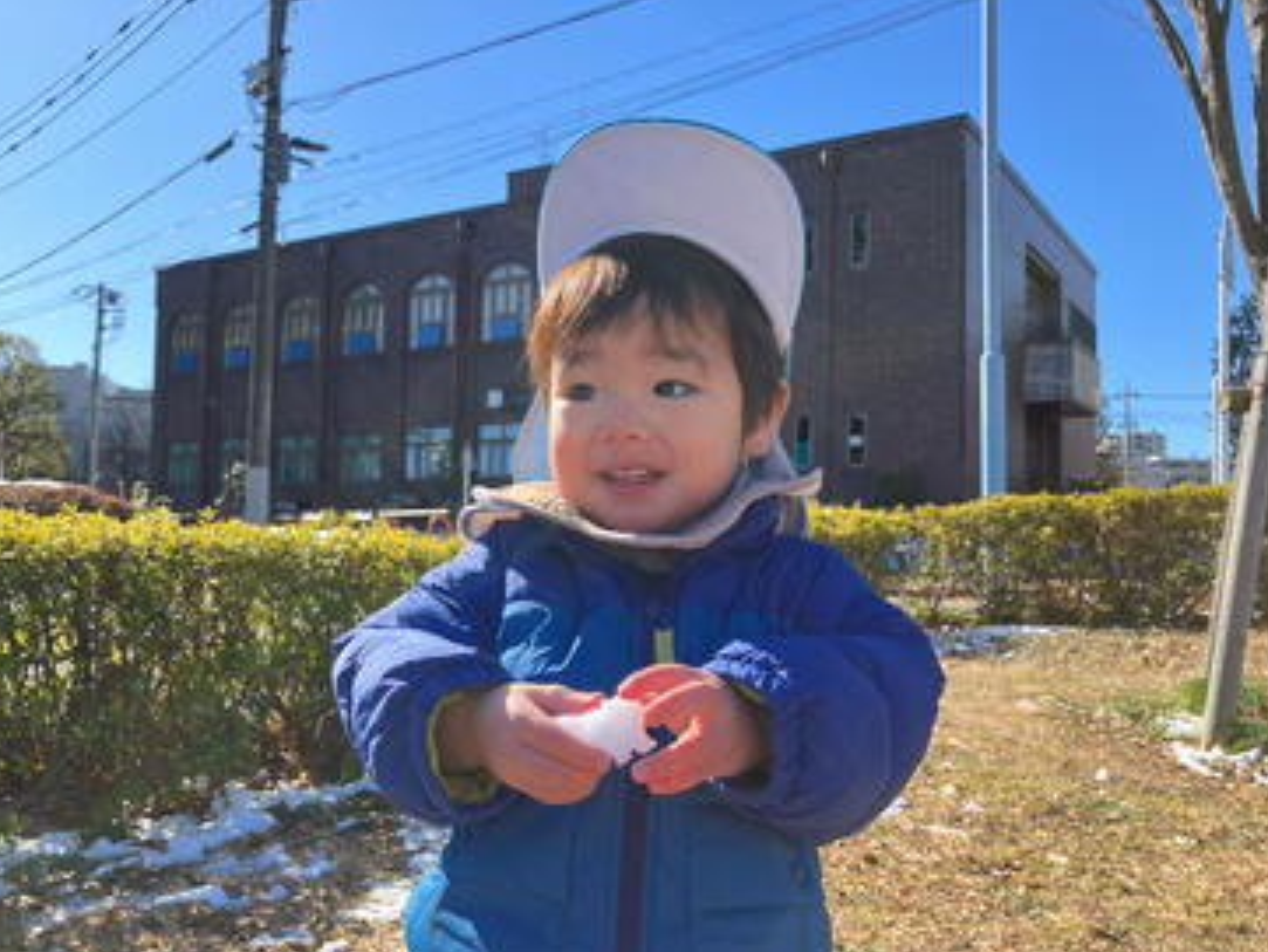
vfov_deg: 45.4
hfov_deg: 58.3
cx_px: 590
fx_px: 1136
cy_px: 516
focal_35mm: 31
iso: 32
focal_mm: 3.99
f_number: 1.8
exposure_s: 1/852
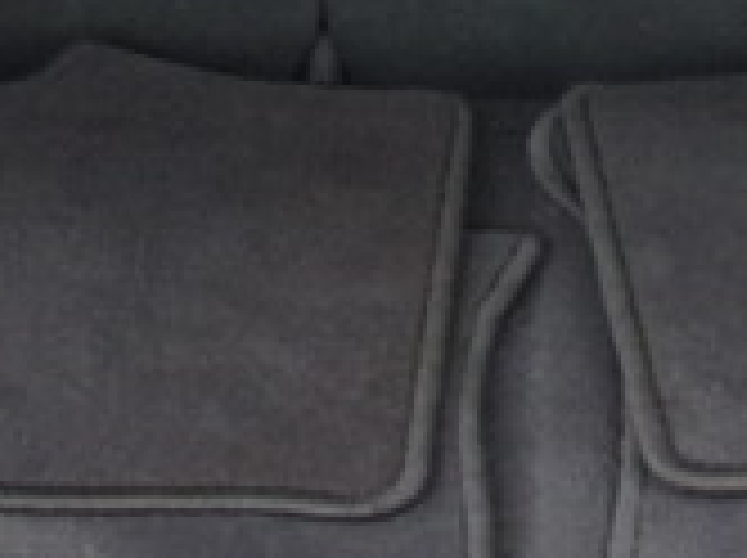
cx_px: 531
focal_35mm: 139
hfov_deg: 14.2
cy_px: -166
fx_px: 2995
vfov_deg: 10.4
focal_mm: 4.3
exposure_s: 1/40
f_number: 3.3
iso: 80
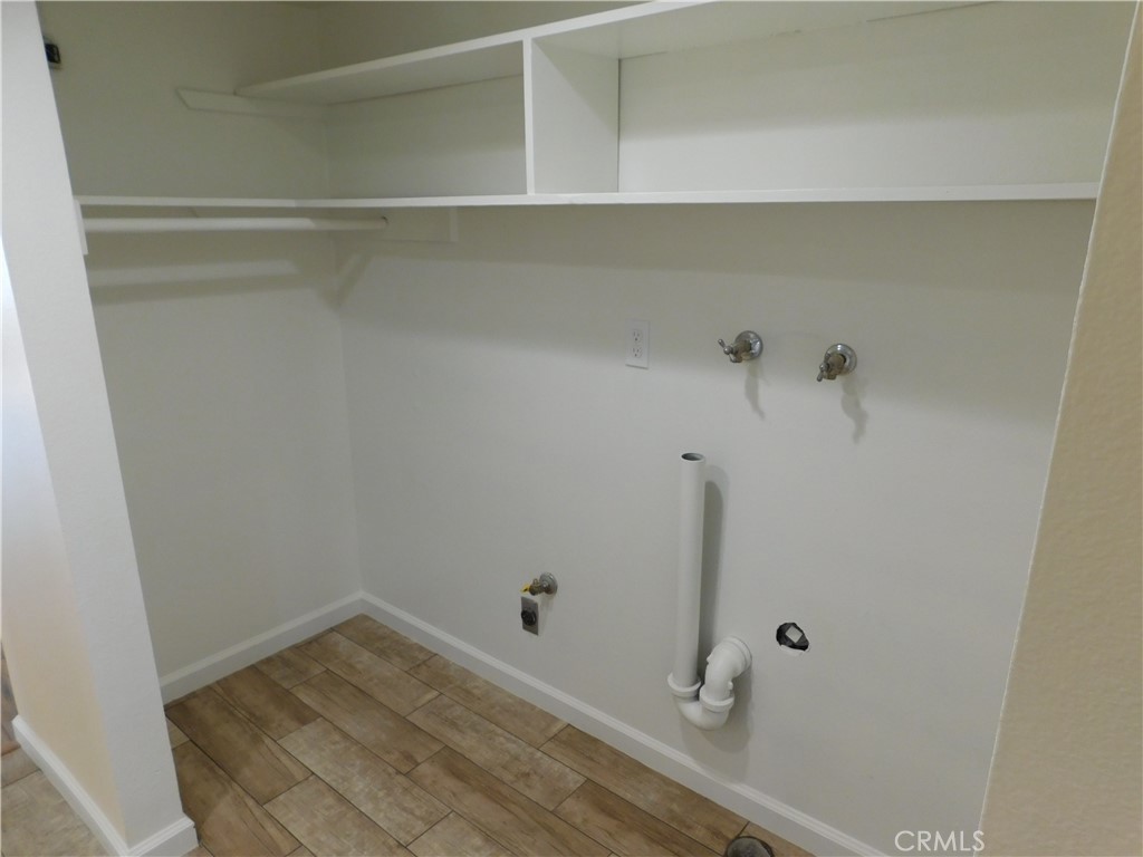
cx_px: 572
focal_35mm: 23
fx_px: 759
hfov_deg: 73.9
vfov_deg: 58.9
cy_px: 428
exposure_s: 1/40
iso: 125
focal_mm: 4
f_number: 3
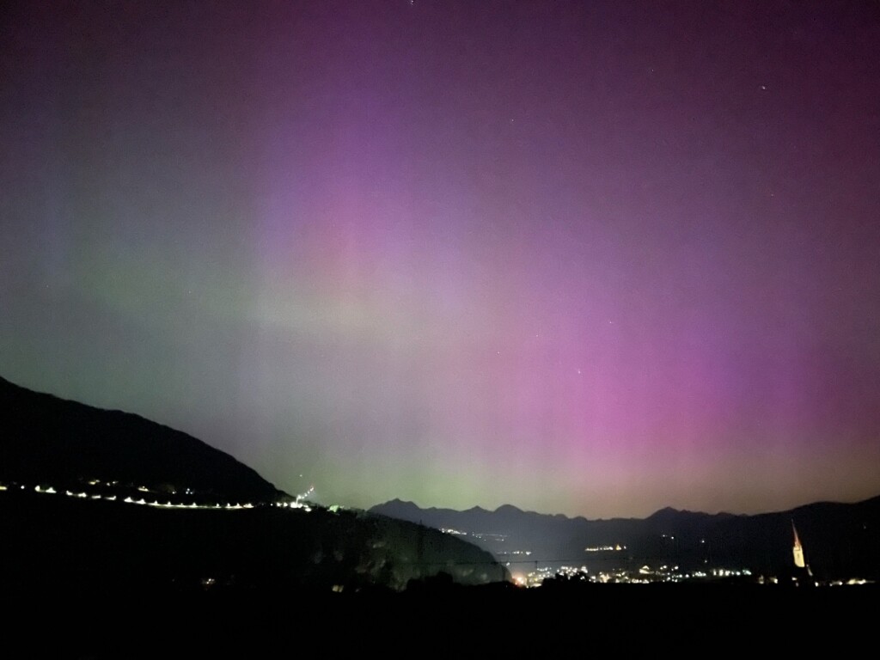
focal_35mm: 26
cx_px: 440
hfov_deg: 67.3
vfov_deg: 53.1
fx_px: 661
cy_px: 330
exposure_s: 1/2
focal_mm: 4.2
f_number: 1.6
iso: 5000
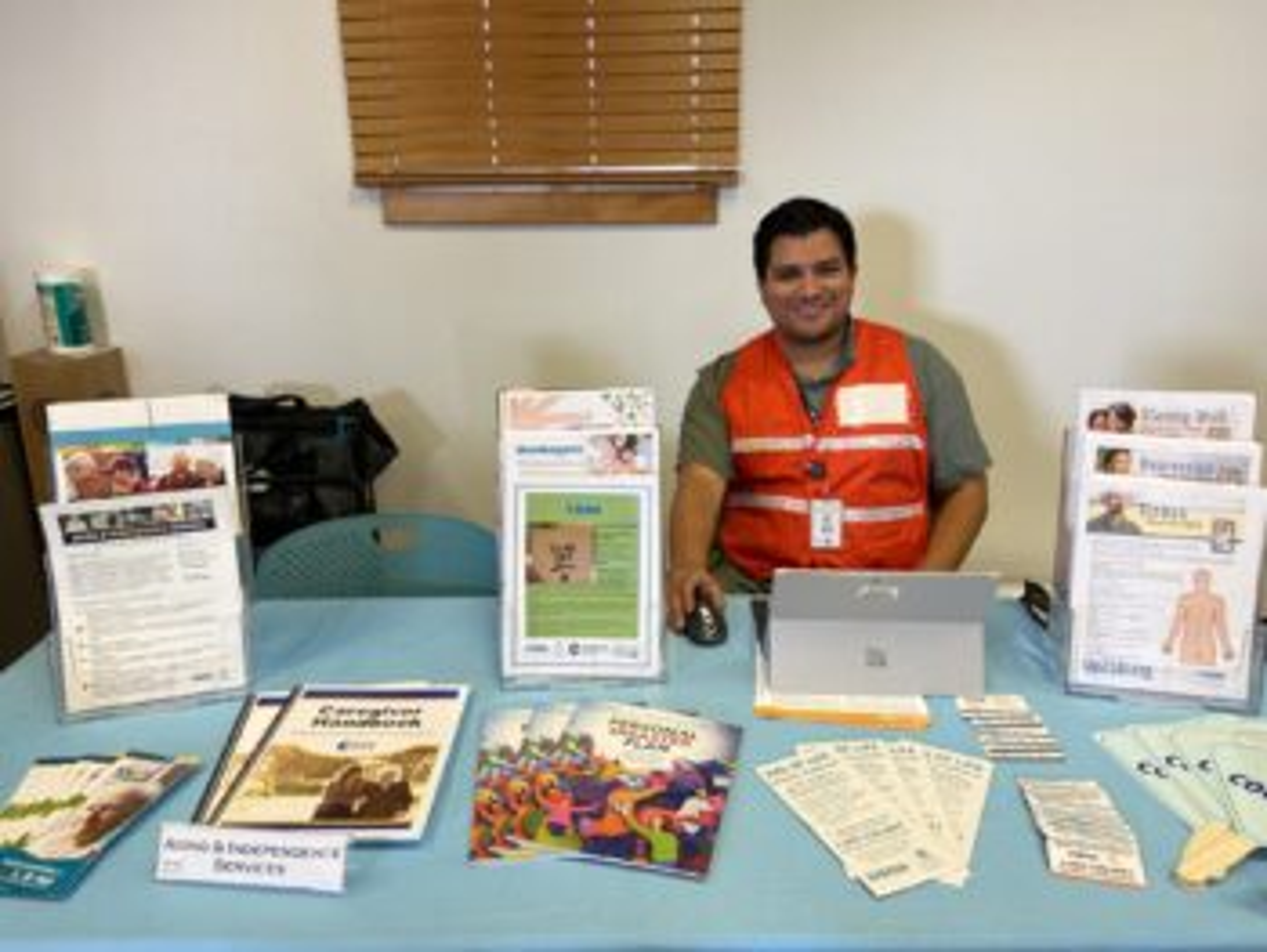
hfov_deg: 67.3
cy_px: 476
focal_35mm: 26
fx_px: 952
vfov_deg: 53.1
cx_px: 634
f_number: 1.8
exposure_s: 1/60
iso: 64
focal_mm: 4.25
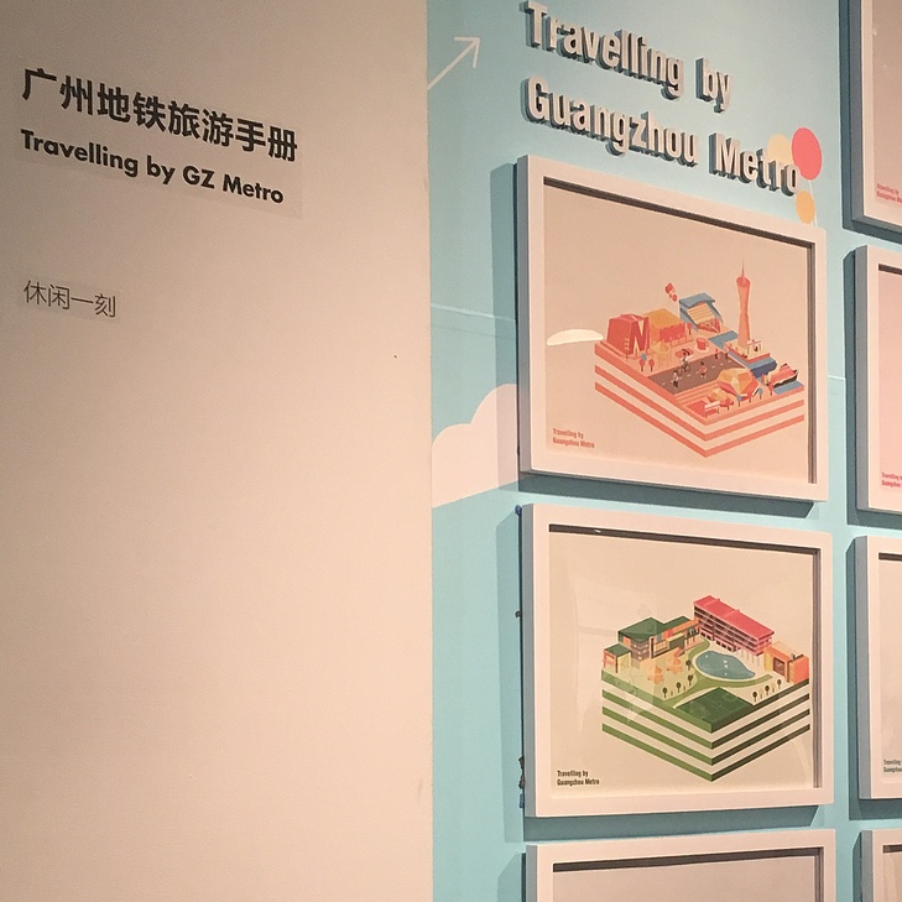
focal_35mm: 60
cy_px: 741
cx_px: 666
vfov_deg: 27.9
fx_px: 1769
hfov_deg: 28.2
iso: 100
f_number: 2.2
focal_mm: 4.15
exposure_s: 1/33
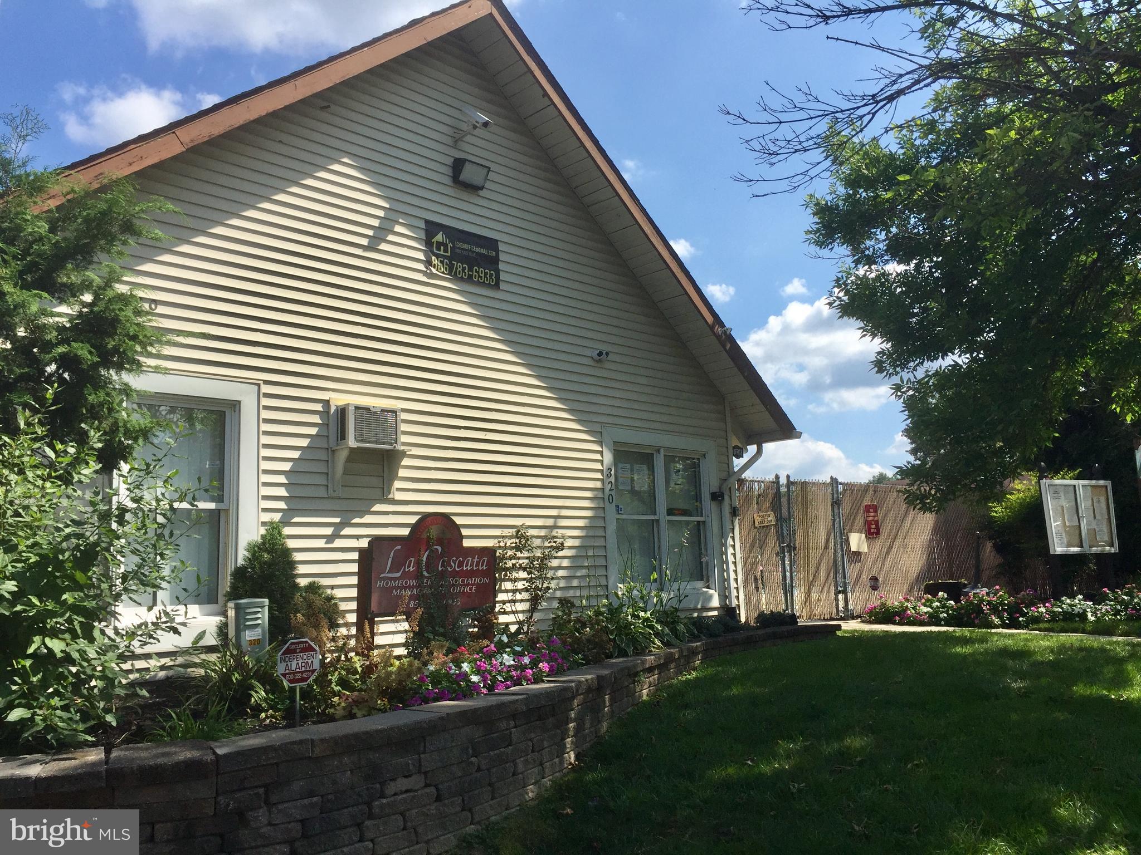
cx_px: 570
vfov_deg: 48.2
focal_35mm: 29
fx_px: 956
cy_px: 428
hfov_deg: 61.7
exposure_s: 1/2326
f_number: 2.2
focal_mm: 4.15
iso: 32
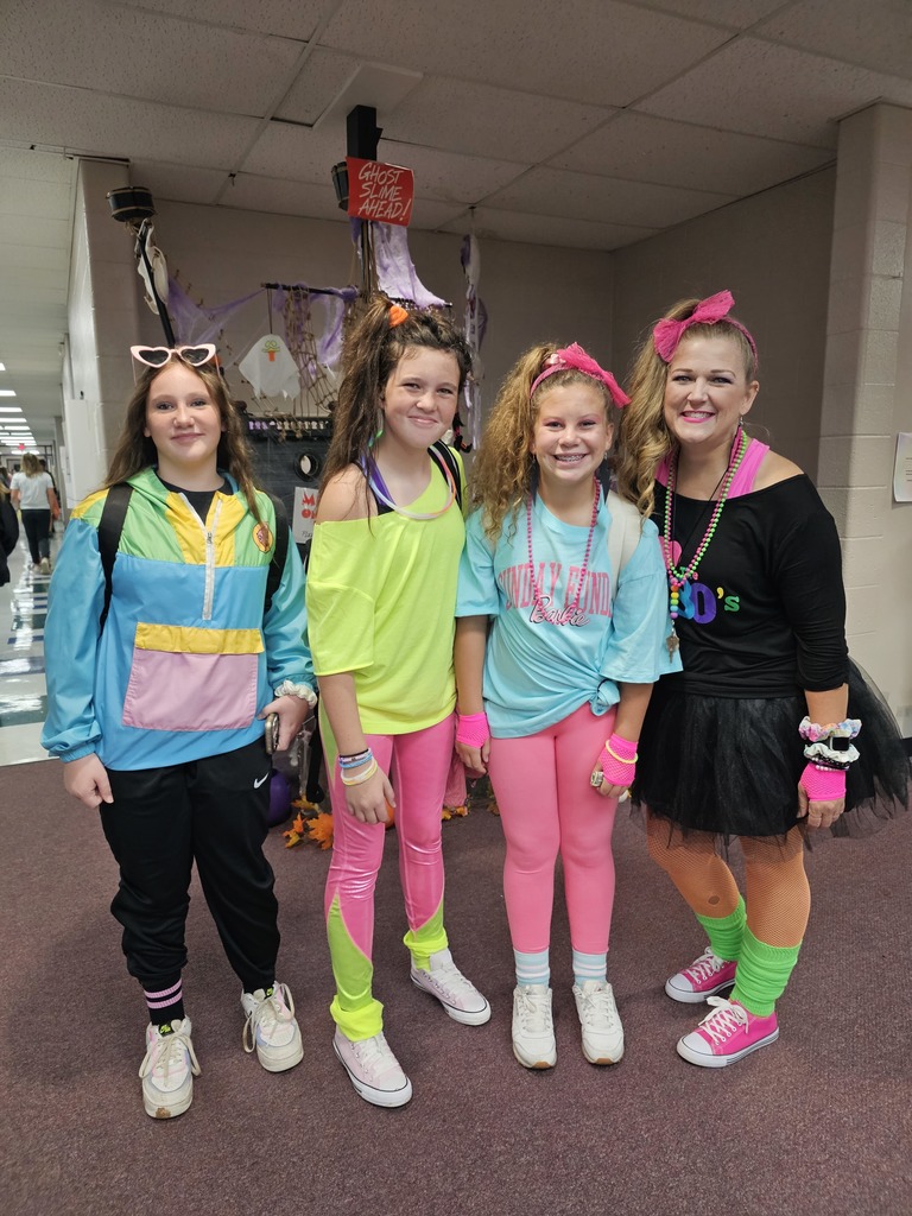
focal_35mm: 23
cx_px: 456
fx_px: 808
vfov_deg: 73.9
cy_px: 608
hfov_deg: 58.9
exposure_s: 1/120
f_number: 1.7
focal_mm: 6.3
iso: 320
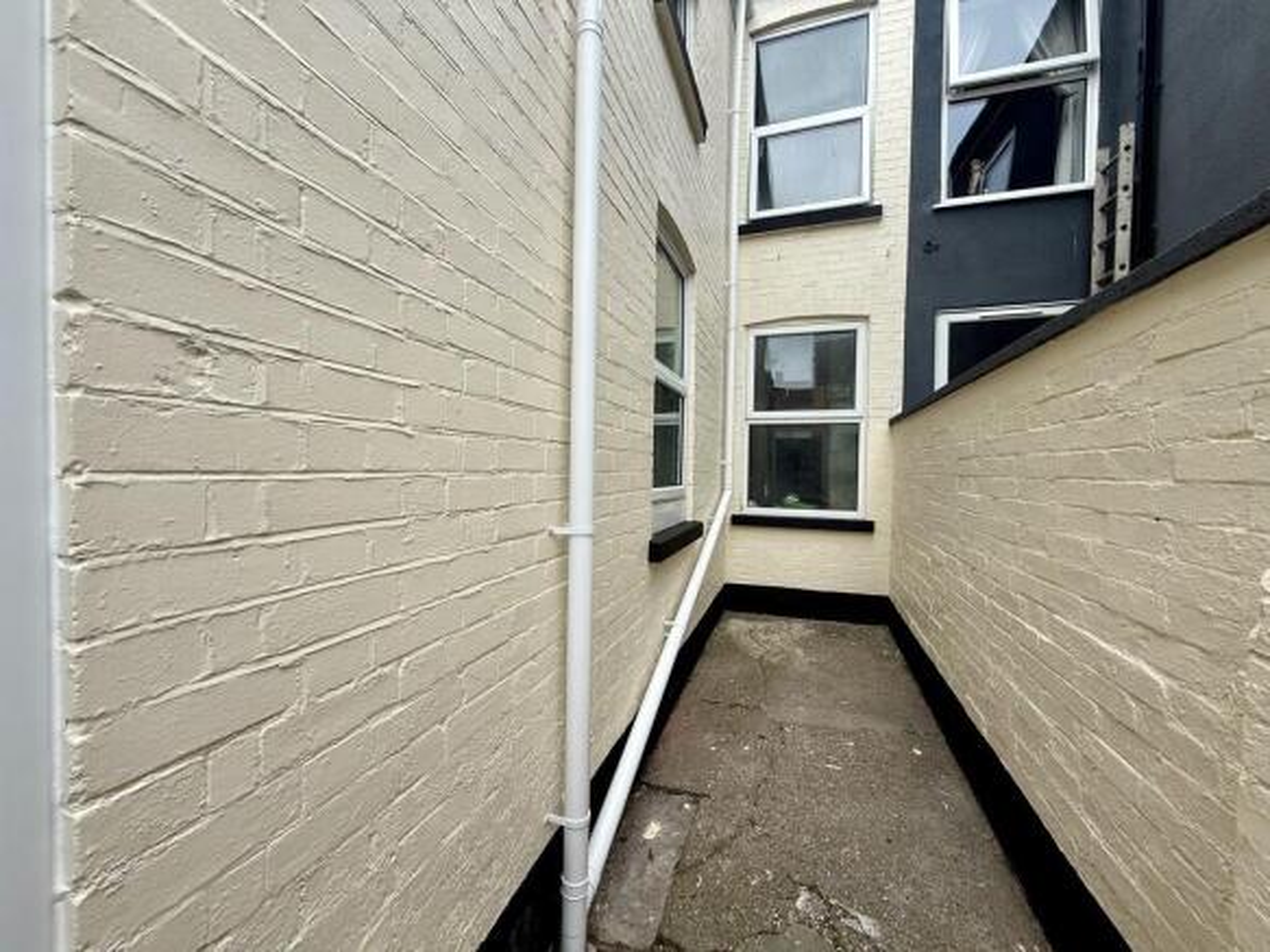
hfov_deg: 102.1
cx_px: 635
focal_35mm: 14
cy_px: 476
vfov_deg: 85.7
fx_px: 514
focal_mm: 2.22
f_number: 2.2
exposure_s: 1/340
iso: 50
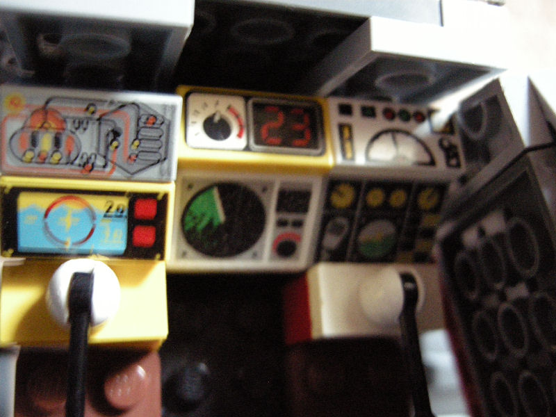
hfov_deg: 52.6
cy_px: 208
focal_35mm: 35
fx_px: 562
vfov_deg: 40.7
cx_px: 278
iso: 800
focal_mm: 7.5
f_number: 2.7
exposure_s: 1/7.9
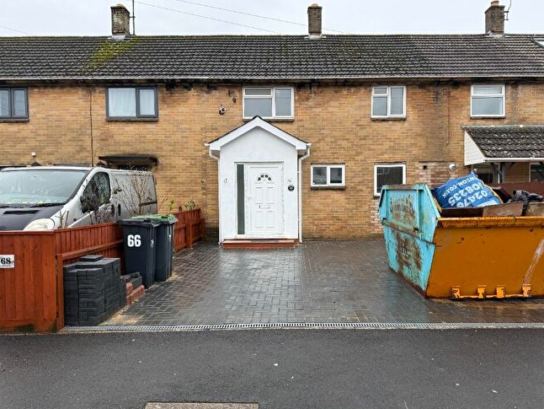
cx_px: 291
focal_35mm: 26
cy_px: 210
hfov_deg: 67.2
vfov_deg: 53.1
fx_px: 409
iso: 100
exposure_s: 1/421
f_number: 1.78
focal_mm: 6.76
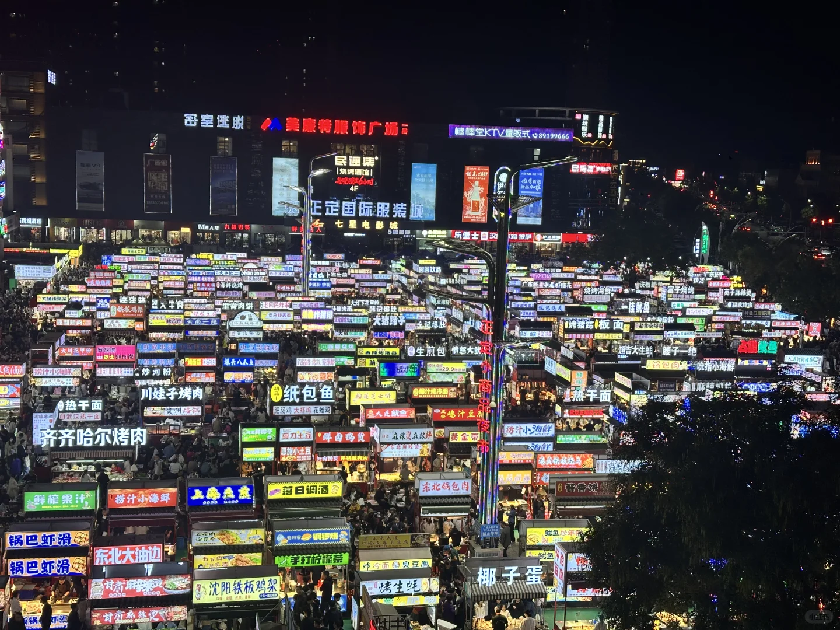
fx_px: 1165
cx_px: 420
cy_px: 315
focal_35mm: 48
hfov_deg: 39.7
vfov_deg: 30.3
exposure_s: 1/147
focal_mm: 6.86
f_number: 1.78
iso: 50
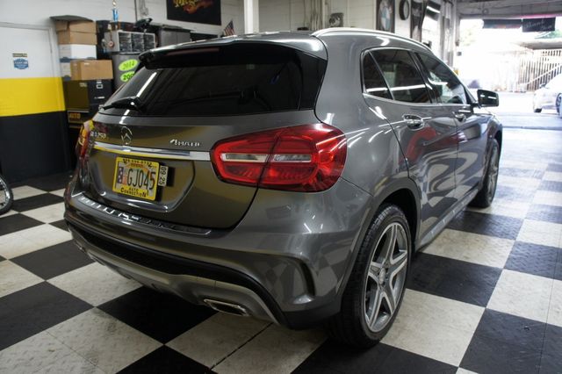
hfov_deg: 67.4
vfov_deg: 47.9
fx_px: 421
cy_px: 187
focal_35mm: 27
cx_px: 281
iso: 250
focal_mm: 18
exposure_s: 1/30
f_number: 3.5
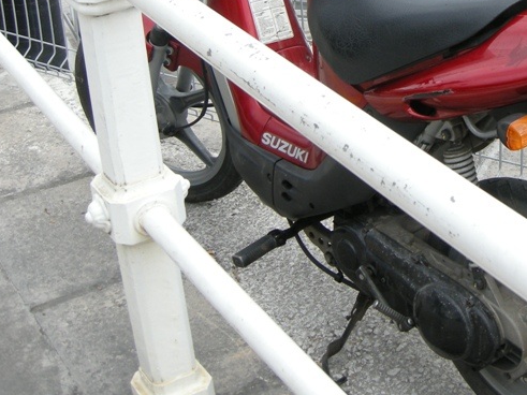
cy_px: -16
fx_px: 1111
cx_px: 531
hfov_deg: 25.3
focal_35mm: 73
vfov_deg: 19.5
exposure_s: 1/494
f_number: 3
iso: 64
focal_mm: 7.5
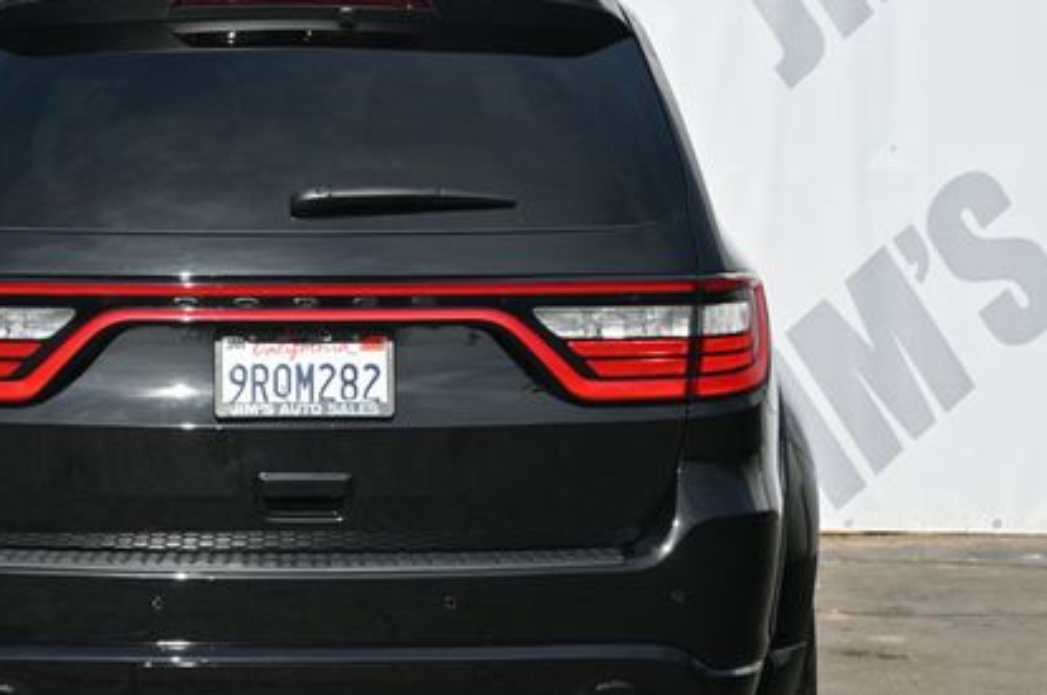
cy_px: 379
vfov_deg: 11.8
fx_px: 3370
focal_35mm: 116
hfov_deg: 17.6
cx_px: 291
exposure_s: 1/320
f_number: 6.3
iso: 100
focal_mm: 50
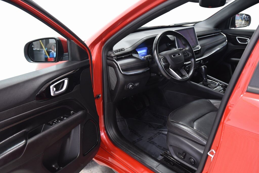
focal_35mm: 34
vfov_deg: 38.9
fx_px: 245
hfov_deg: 55.8
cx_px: 130
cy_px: 86
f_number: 4.5
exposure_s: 1/20
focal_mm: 34
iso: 1600
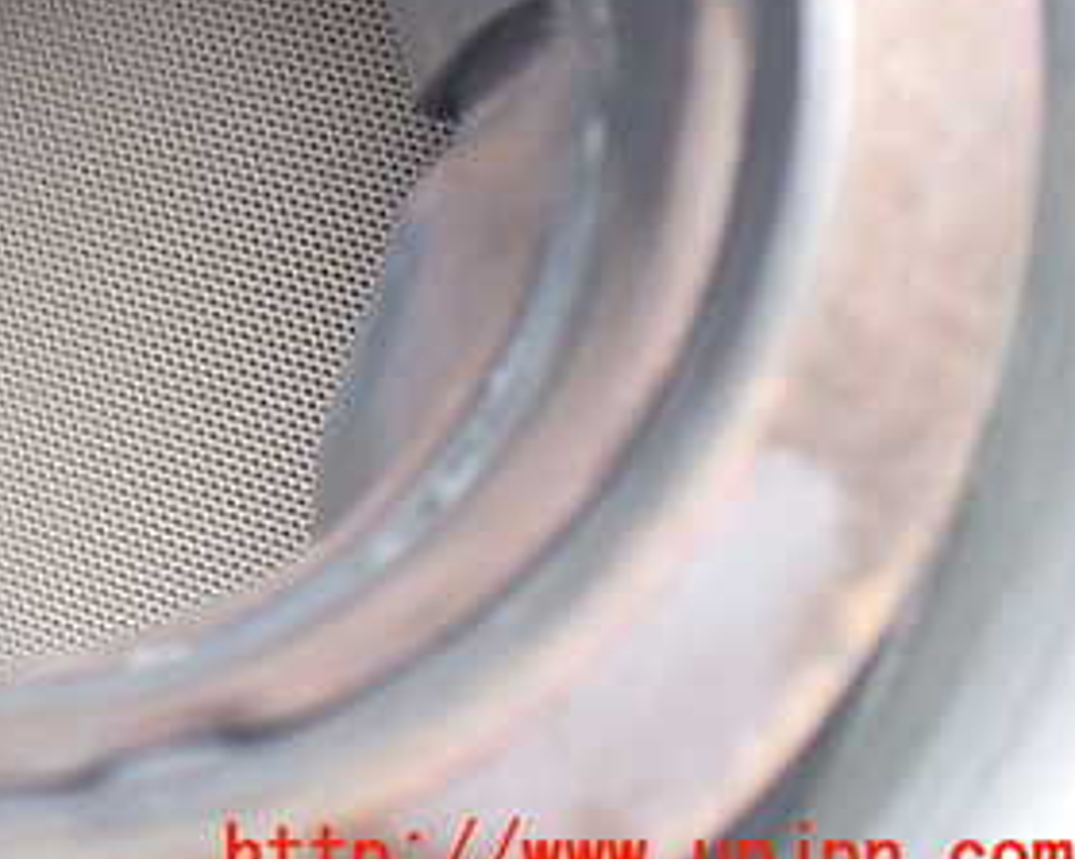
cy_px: 42
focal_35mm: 63
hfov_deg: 27.8
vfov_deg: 23.4
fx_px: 2004
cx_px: -62
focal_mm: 5.4
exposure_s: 1/125
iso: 640
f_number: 2.3
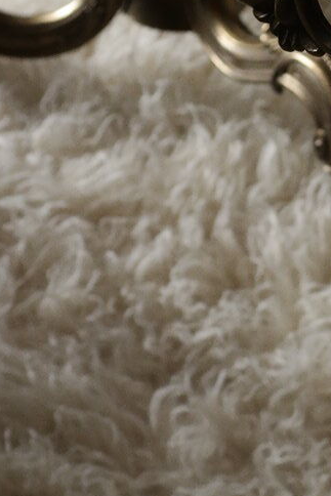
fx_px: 1475
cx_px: 356
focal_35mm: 107
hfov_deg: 12.6
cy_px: 183
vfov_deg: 19.1
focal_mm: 20
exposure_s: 1/30
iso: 400
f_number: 5.6
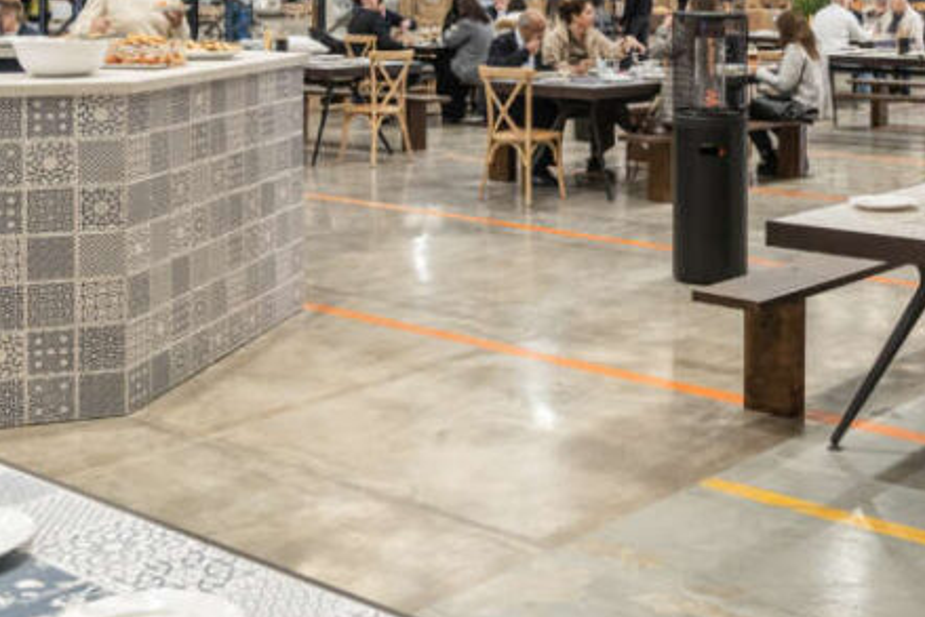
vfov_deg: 23.2
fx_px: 1439
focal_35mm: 56
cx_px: 740
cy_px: -7
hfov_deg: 34.5
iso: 1000
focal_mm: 24
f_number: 4
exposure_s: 1/160
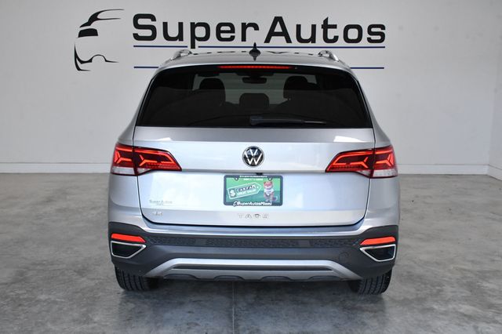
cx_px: 251
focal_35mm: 40
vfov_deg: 33.4
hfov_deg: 48.5
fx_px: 557
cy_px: 167
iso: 2500
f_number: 11
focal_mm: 27
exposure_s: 1/500
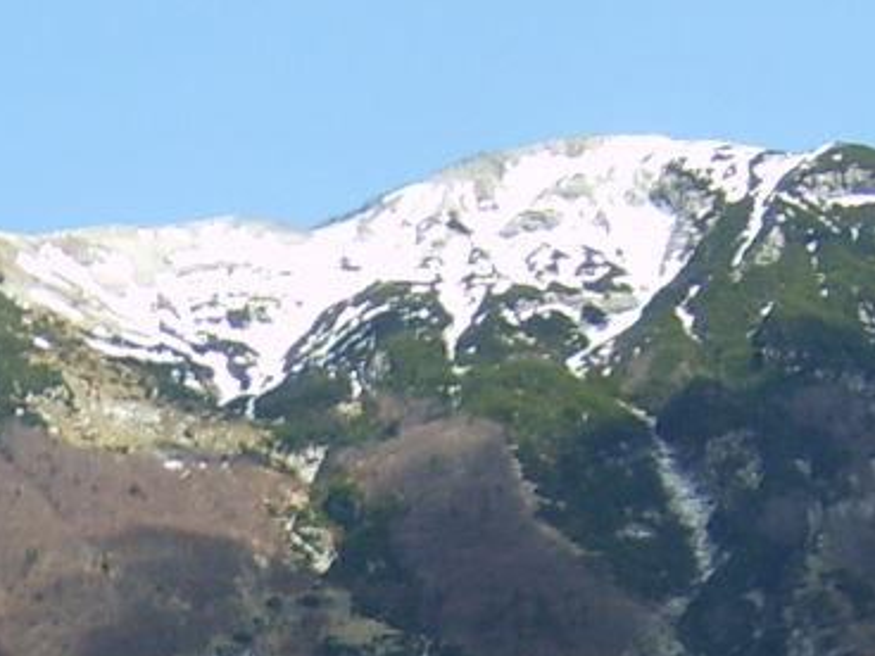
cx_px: -163
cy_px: 1331
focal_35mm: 177
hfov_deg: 11.0
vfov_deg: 8.0
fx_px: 4474
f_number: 2.8
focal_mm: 5.8
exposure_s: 1/500
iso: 50
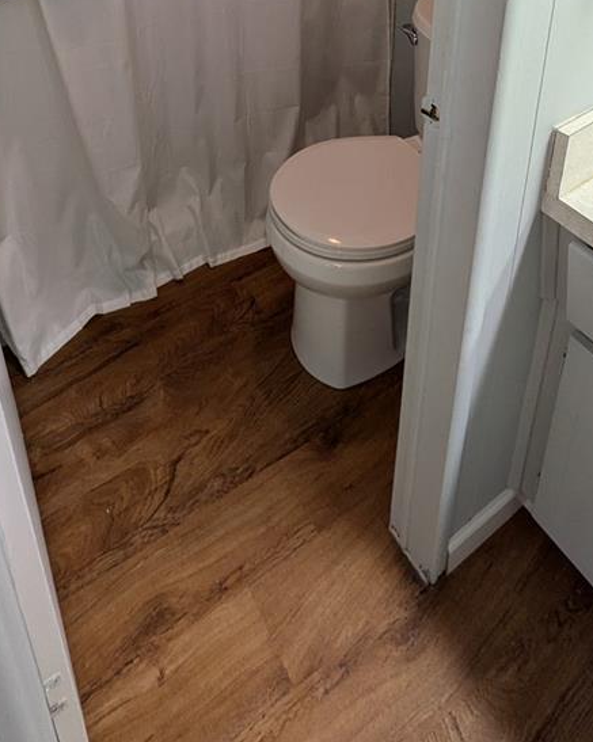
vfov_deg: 47.1
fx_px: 659
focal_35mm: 30
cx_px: 269
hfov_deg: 48.4
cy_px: -27
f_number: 2.2
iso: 65
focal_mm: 1.83
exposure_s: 1/30
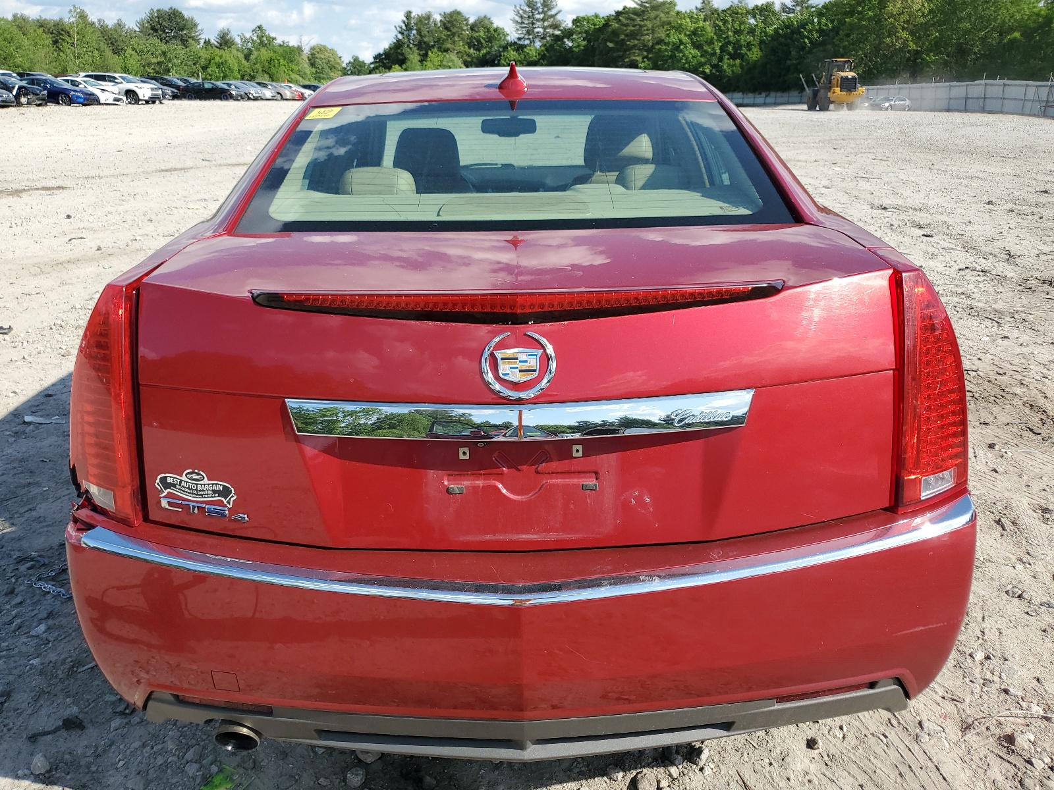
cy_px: 395
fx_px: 792
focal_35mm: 26
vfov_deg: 53.1
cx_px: 527
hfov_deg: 67.3
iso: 50
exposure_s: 1/2000
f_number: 1.5
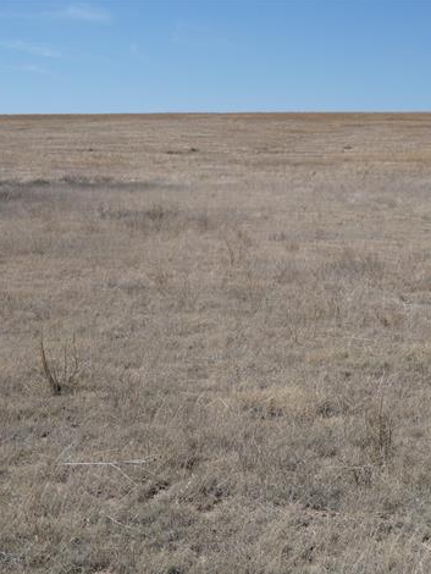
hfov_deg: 21.6
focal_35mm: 68
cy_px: 289
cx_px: 227
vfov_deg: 28.5
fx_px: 1128
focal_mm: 9
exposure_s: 1/800
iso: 80
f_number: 4.1
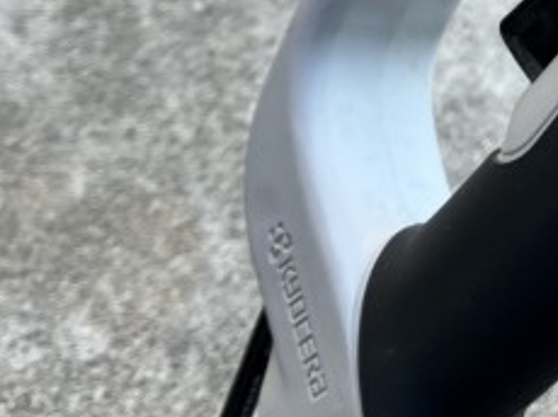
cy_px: -19
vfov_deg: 18.3
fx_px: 1256
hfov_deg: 23.7
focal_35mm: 78
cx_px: 592
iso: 80
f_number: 1.8
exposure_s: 1/100
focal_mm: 3.99
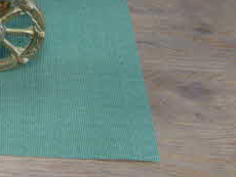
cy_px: -6
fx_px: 519
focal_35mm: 76
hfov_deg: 24.3
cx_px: -10
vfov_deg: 18.8
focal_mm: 5.8
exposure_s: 1/20
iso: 200
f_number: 2.8
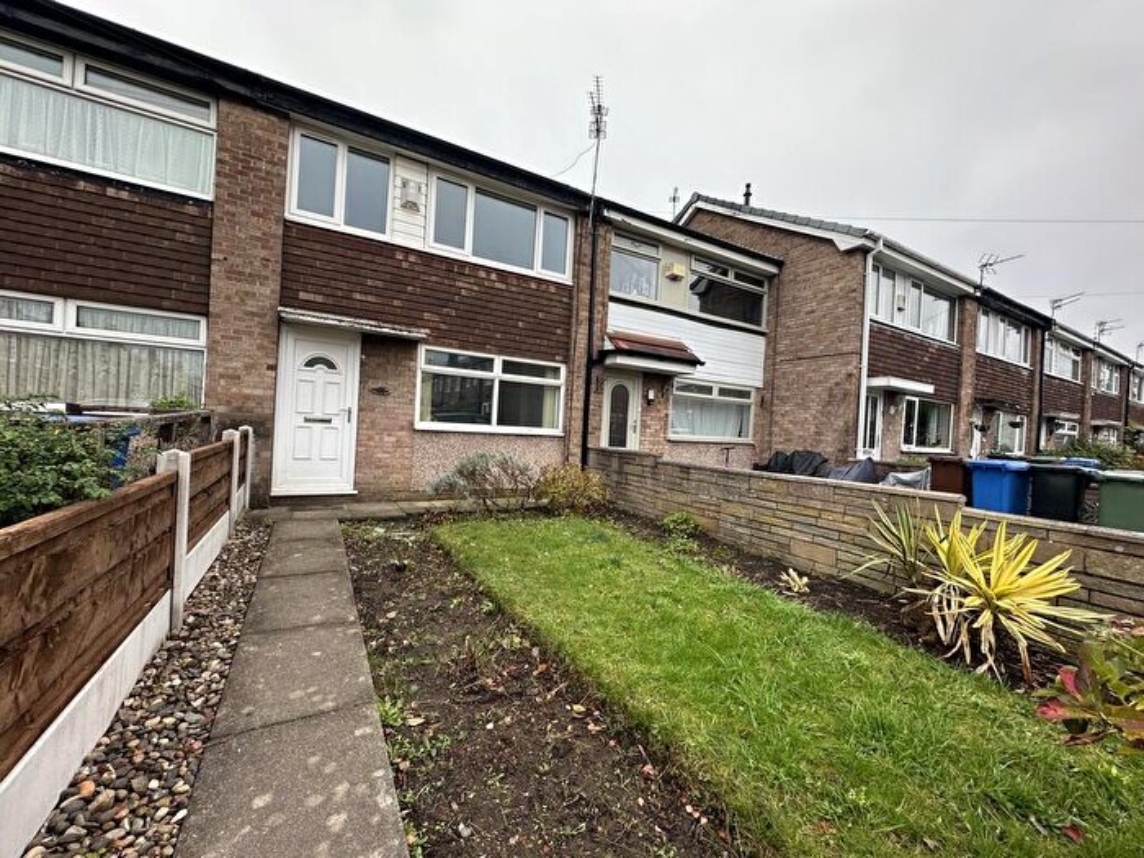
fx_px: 463
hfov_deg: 102.1
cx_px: 572
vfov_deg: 85.7
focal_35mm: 14
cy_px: 429
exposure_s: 1/99
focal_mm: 2.22
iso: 64
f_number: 2.2
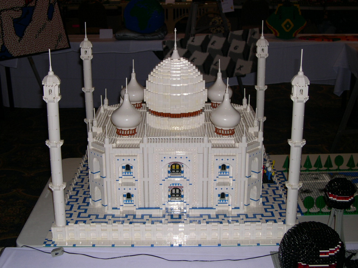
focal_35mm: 52
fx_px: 538
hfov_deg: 36.8
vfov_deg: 28.0
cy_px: 134
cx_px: 179
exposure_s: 1/60
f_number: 3.2
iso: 100
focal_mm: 11.1
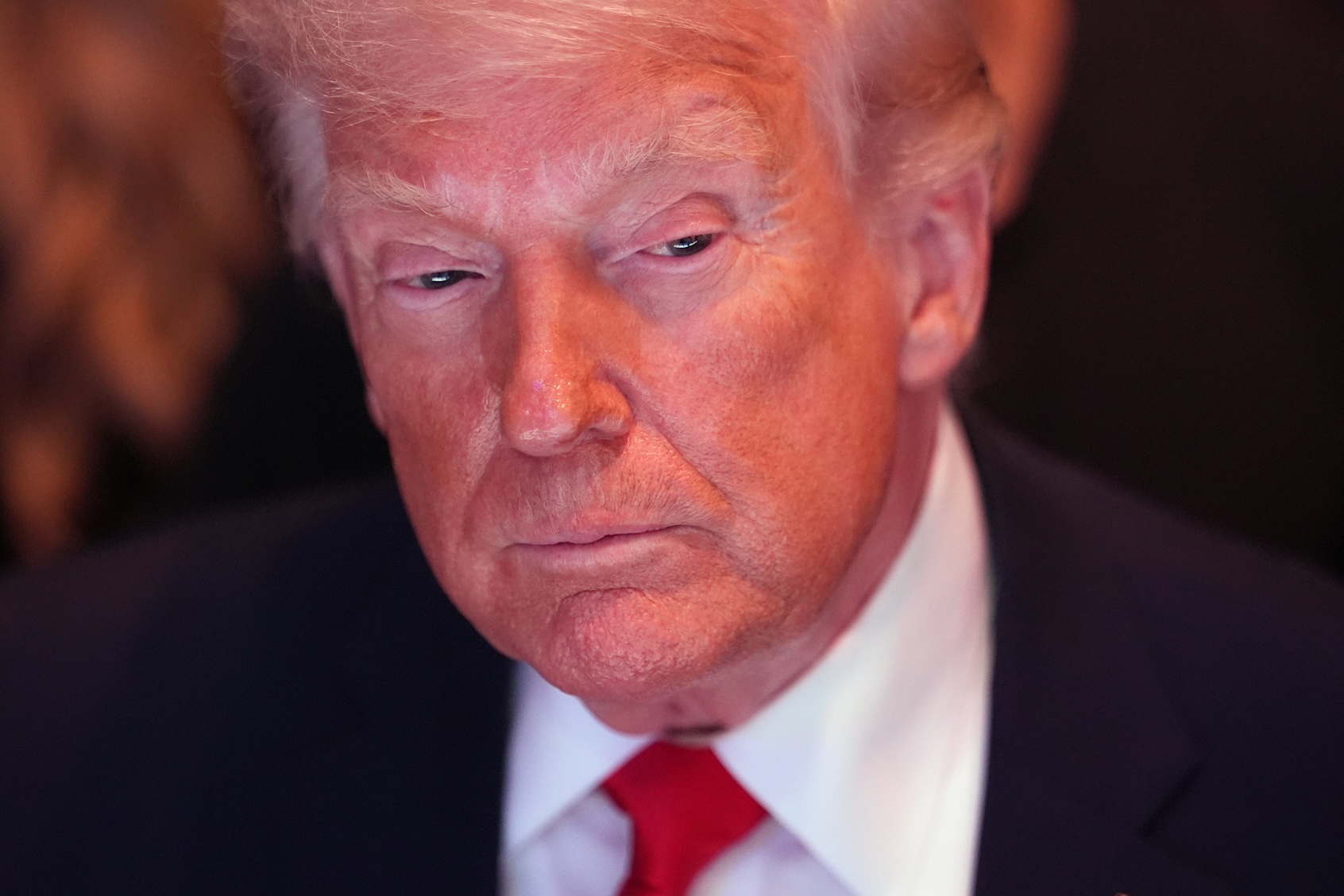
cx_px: 672
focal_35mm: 202
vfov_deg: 6.8
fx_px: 7541
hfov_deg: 10.2
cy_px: 448
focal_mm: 135
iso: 4000
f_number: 2
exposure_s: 1/500
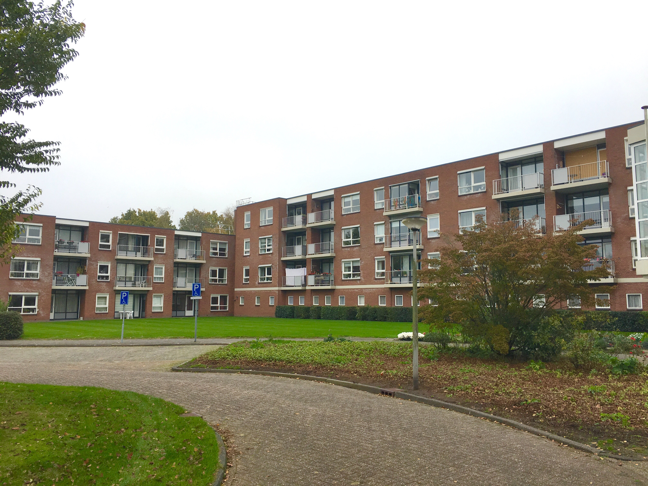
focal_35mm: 29
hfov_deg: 61.7
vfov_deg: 48.2
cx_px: 324
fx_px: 543
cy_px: 243
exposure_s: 1/299
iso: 25
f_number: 2.2
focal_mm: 4.15
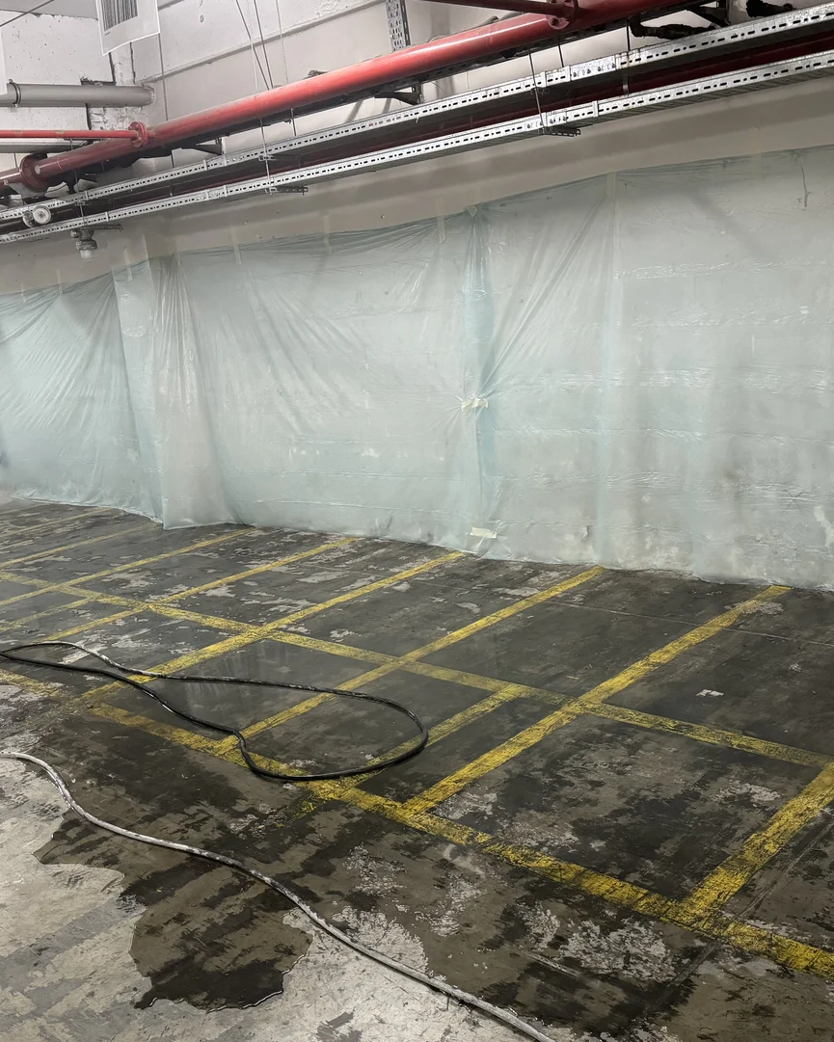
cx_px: 429
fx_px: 802
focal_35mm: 26
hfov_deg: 54.9
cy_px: 568
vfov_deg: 65.9
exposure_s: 1/60
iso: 400
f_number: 1.78
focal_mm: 6.86
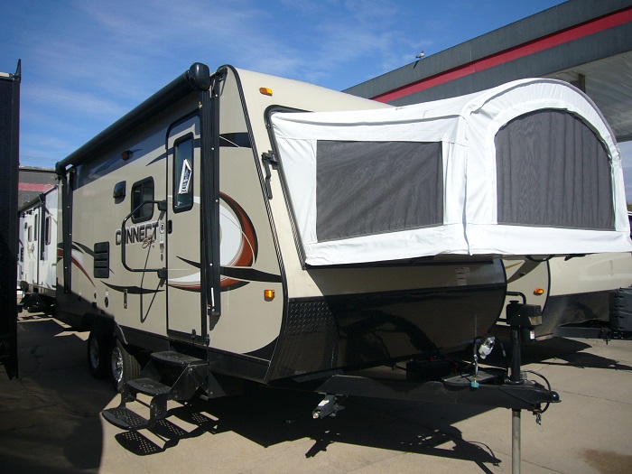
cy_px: 237
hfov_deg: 63.4
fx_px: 511
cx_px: 316
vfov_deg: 49.7
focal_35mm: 28
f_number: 5.6
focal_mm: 4.6
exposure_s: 1/500
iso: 80
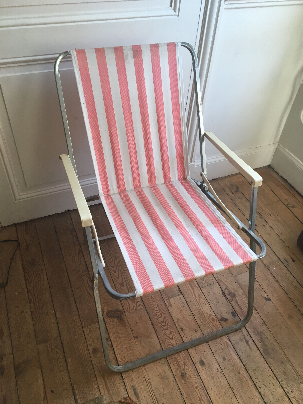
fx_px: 338
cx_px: 152
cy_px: 202
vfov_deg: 61.7
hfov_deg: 48.2
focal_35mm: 29
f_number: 2.2
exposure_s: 1/33
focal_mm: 4.15
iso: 25
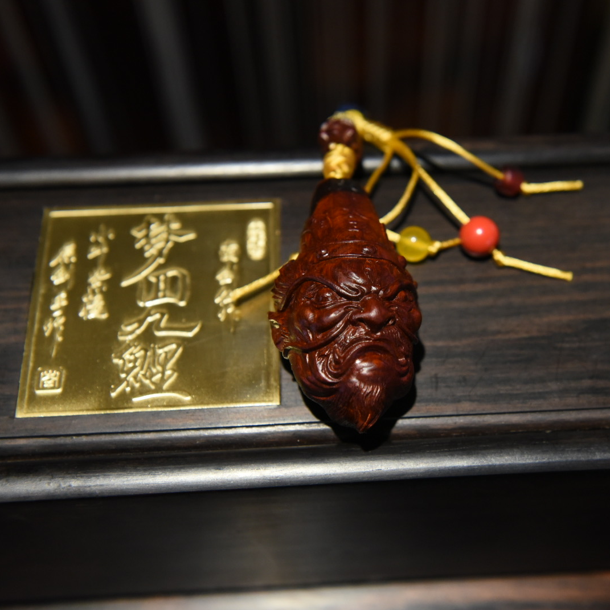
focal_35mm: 54
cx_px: 359
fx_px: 1077
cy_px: 305
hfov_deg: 31.6
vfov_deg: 31.6
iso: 2500
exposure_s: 1/250
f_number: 5.6
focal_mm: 42
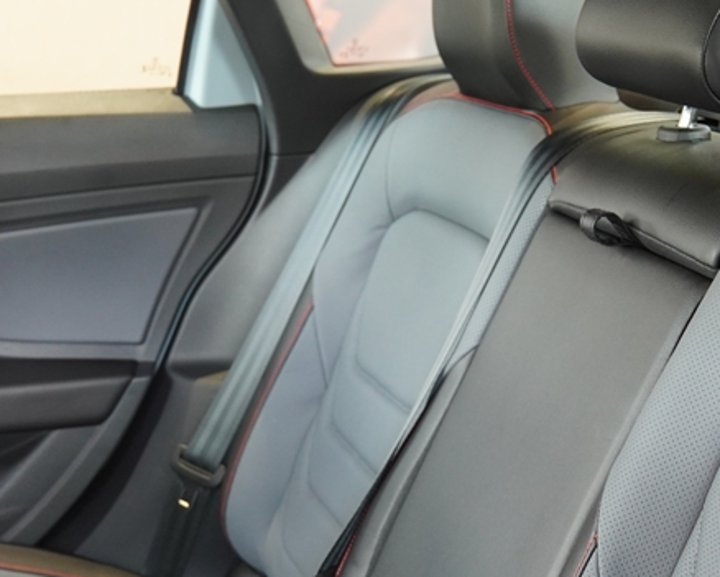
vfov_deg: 22.1
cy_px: 390
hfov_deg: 27.4
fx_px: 1473
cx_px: 457
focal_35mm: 69
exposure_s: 1/60
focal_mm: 21
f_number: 3.2
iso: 640
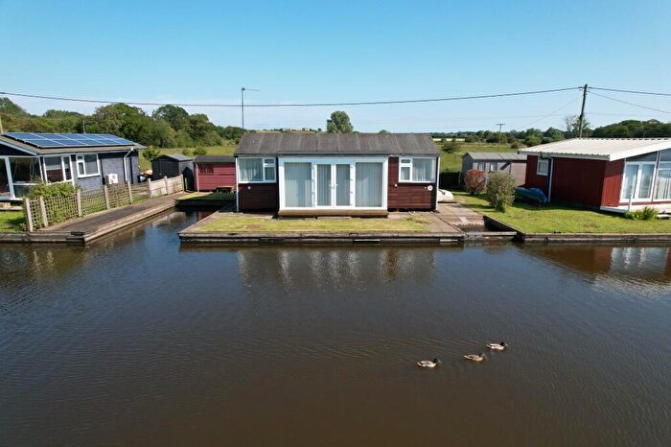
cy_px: 224
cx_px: 336
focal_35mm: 22
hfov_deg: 78.6
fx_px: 410
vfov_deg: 57.2
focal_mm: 8.38
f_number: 2.8
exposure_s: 1/180
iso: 100
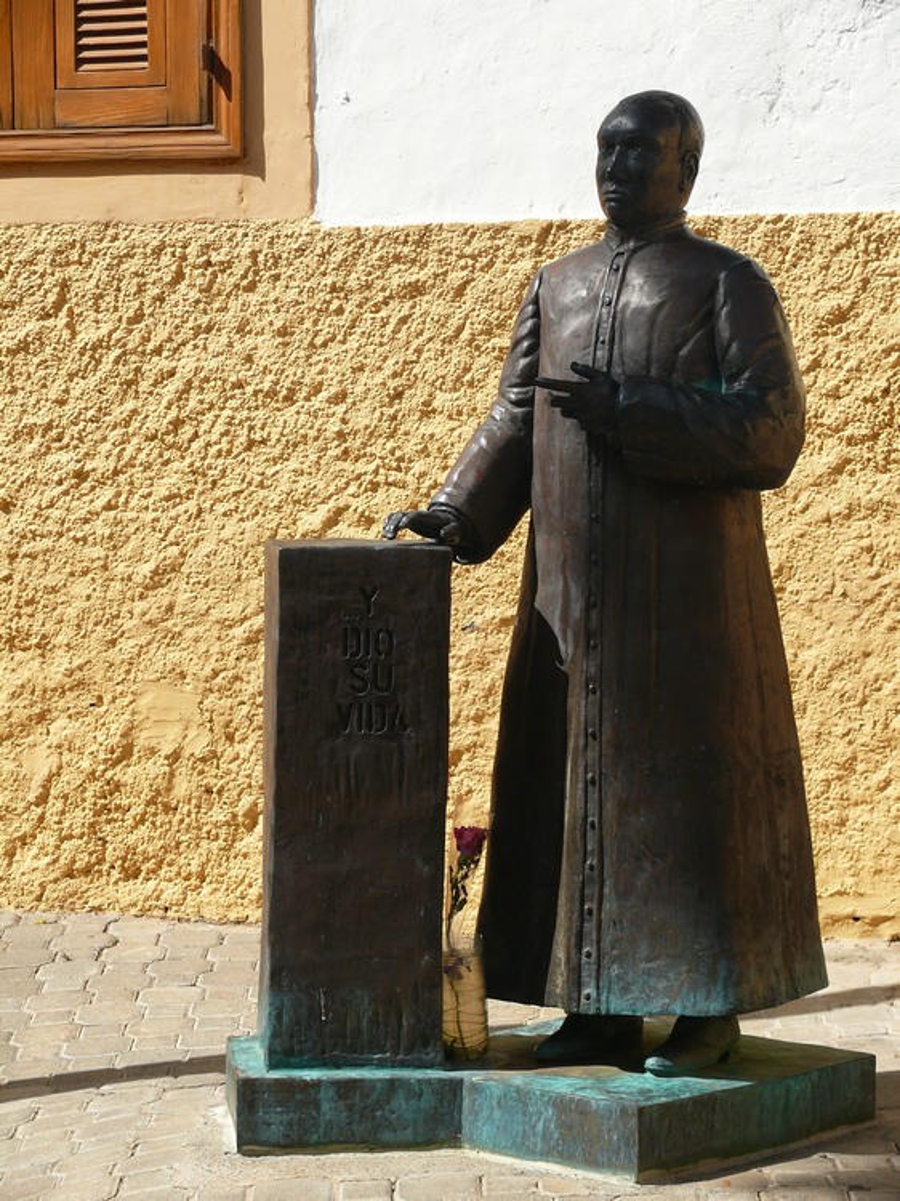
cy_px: 600
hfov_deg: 14.6
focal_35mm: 101
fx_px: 3503
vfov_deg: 19.5
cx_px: 450
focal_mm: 21.3
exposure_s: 1/250
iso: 100
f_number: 4.5
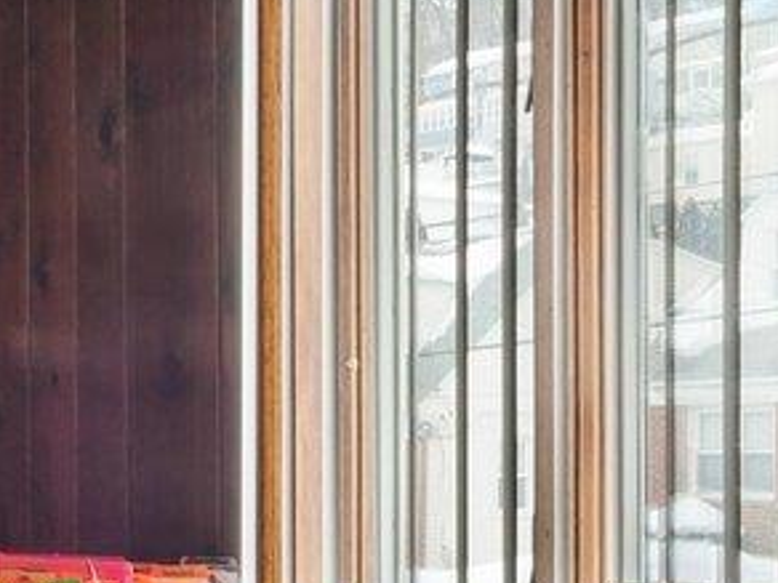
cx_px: 229
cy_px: 435
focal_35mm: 108
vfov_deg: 13.7
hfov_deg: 18.1
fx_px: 2427
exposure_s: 1/25
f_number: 8
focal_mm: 16
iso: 400
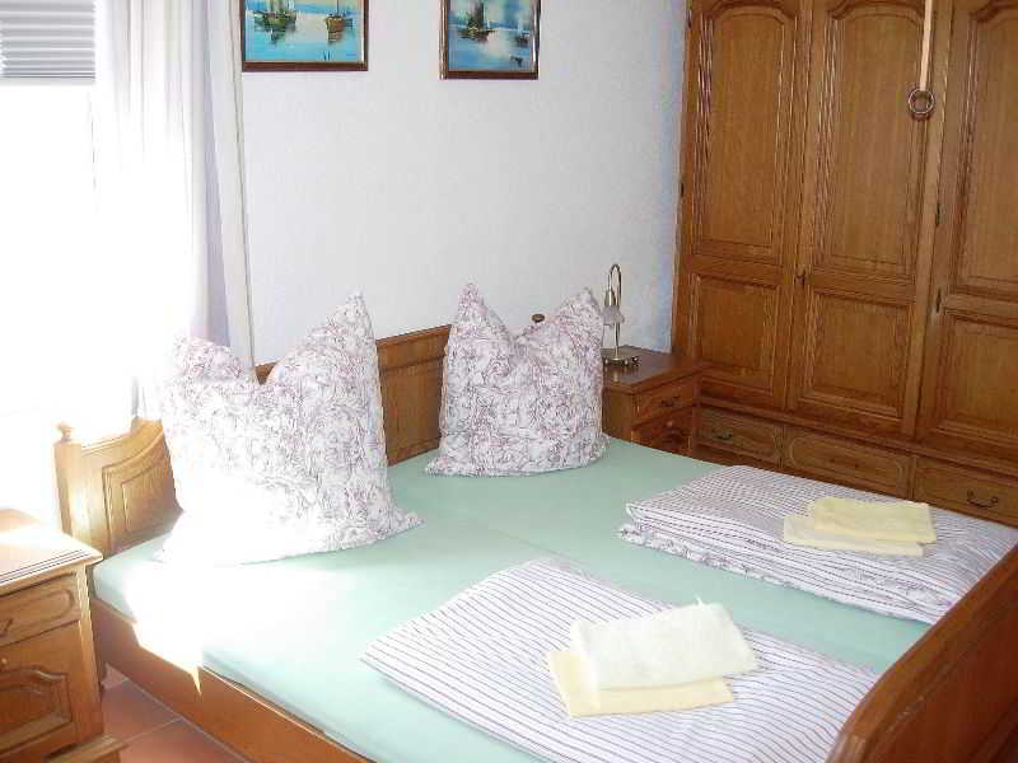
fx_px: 1118
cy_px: 382
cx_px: 509
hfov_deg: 49.0
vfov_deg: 37.7
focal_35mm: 38
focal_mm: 7.8
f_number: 2.8
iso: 79
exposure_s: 1/32
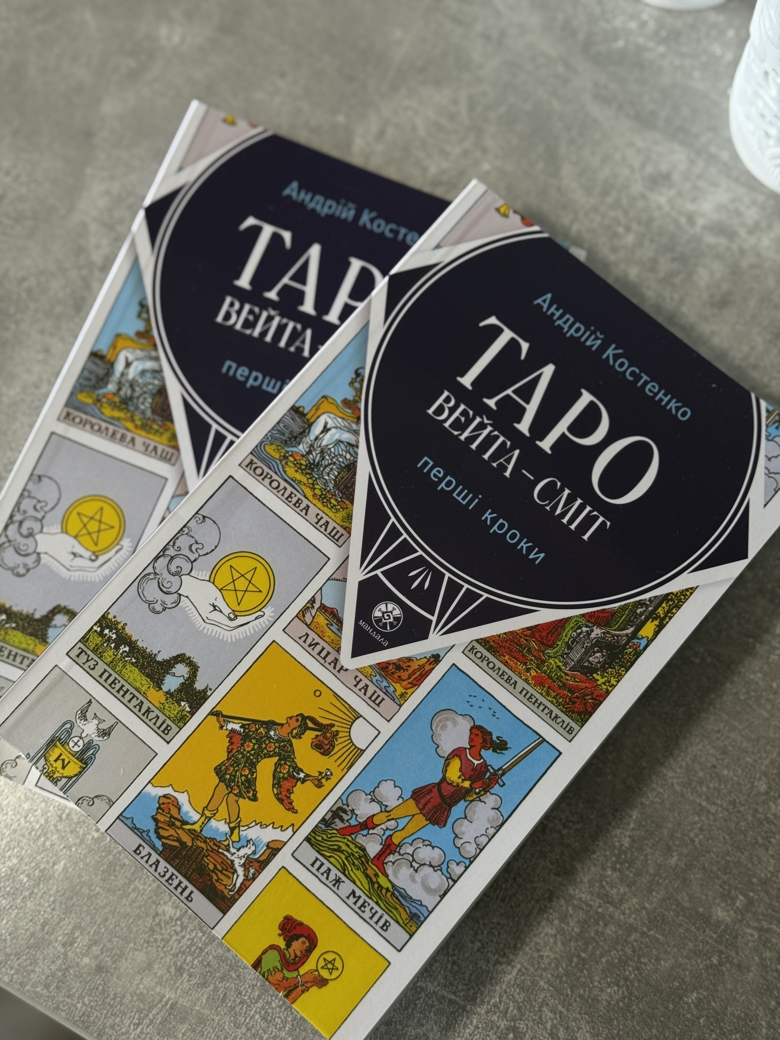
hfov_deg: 30.3
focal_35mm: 48
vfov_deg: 39.7
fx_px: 1442
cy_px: 520
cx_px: 390
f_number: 1.78
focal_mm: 6.76
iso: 100
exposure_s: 1/60
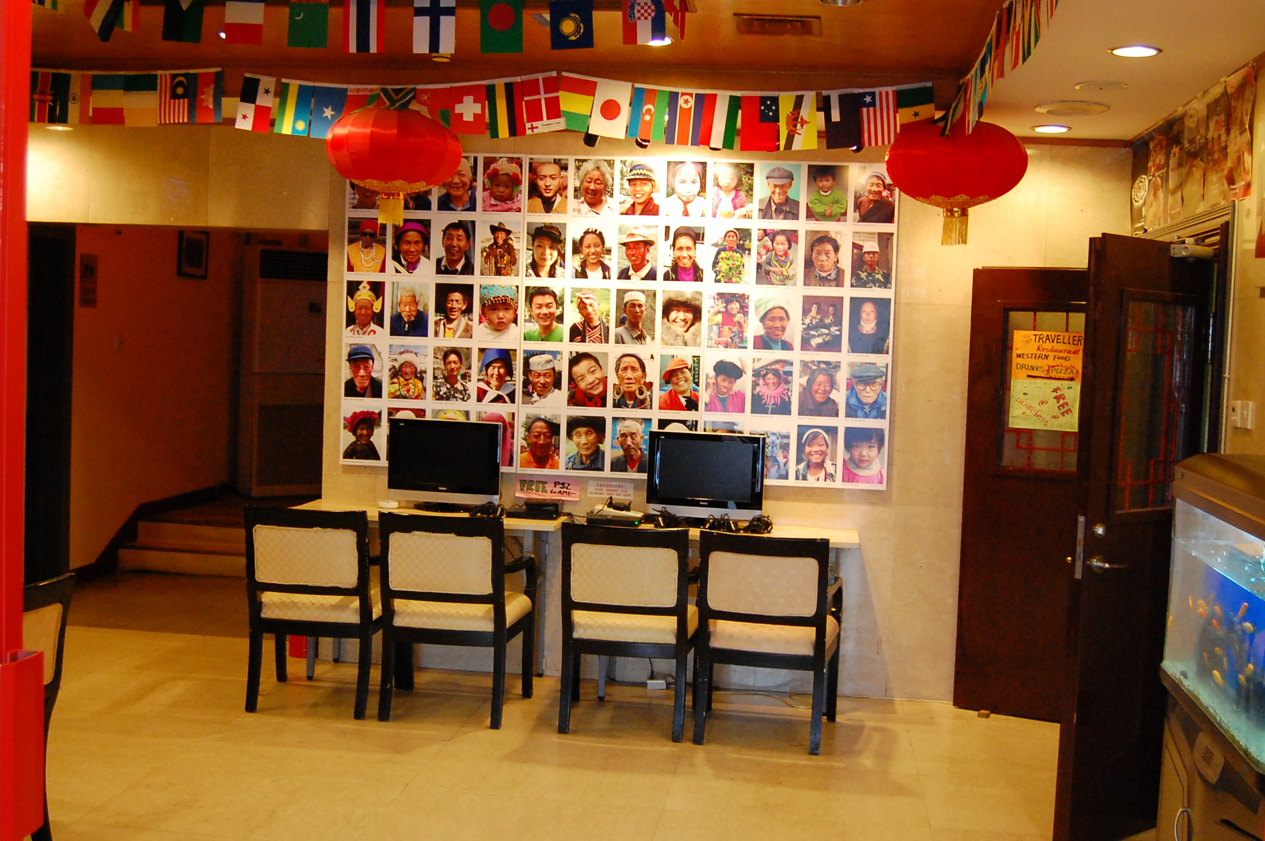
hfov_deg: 48.5
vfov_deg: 33.3
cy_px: 415
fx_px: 1404
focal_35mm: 40
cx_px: 662
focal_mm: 22
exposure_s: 1/25
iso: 1600
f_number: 4
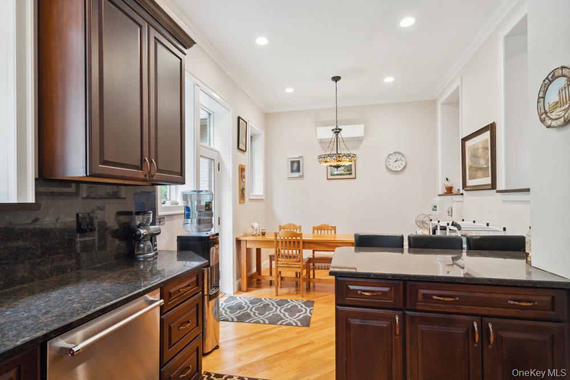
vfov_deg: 70.5
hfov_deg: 93.3
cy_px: 190
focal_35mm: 17
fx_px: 269
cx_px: 285
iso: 1000
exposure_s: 1/80
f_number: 7.1
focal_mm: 17
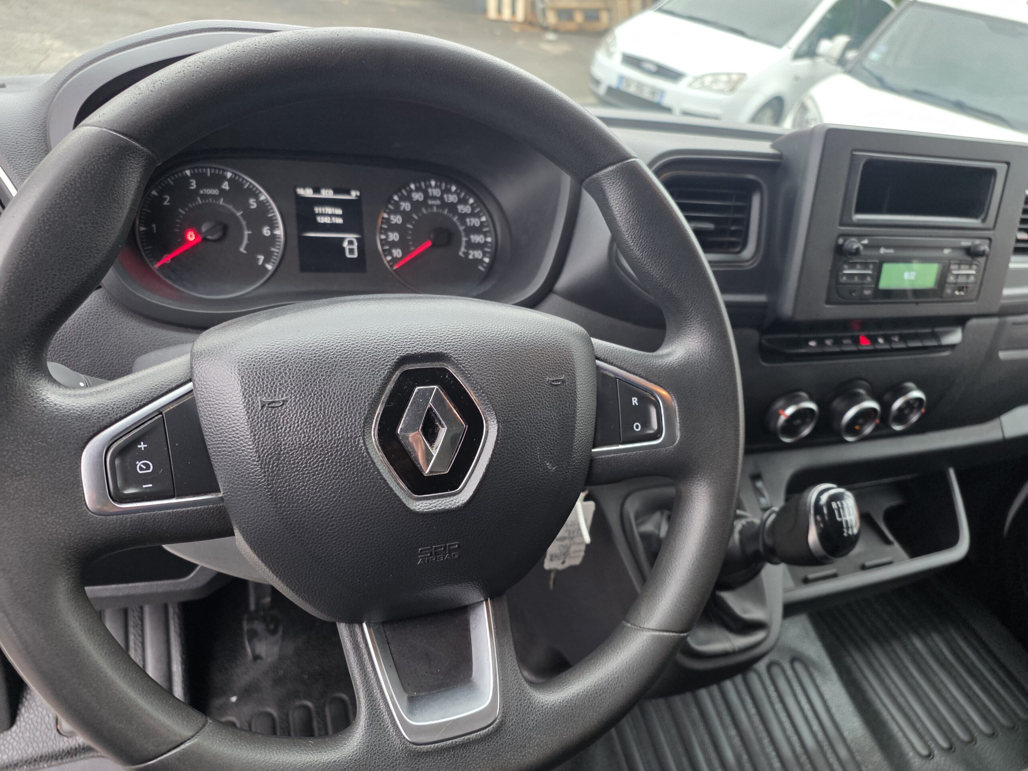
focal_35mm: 23
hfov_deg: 73.9
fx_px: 683
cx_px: 514
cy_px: 386
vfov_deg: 58.9
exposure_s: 1/100
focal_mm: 6.25
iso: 320
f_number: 1.7
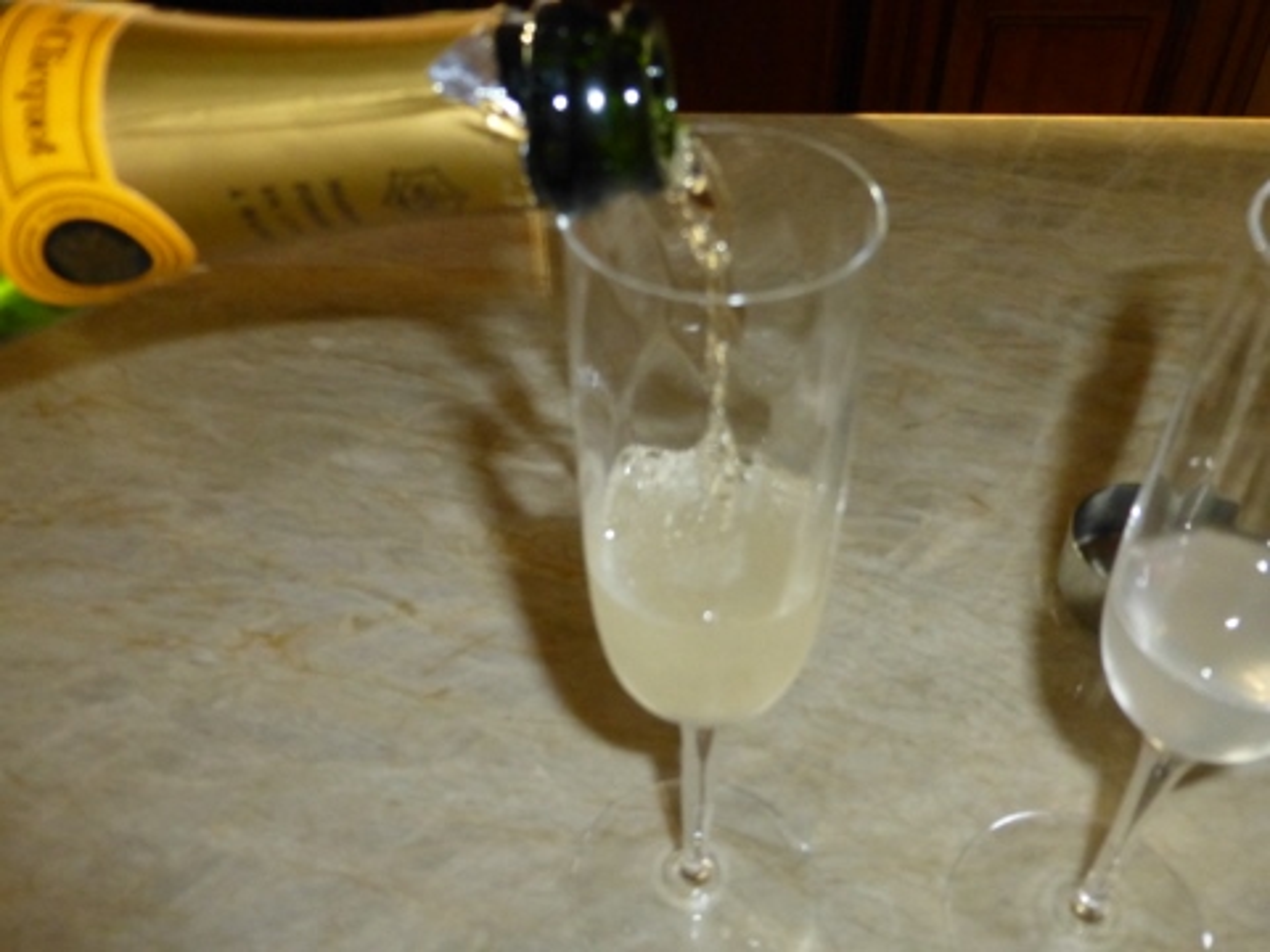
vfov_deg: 46.8
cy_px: 476
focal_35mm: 30
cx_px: 635
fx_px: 1101
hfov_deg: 60.0
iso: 800
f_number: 3.6
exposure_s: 1/250
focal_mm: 5.4
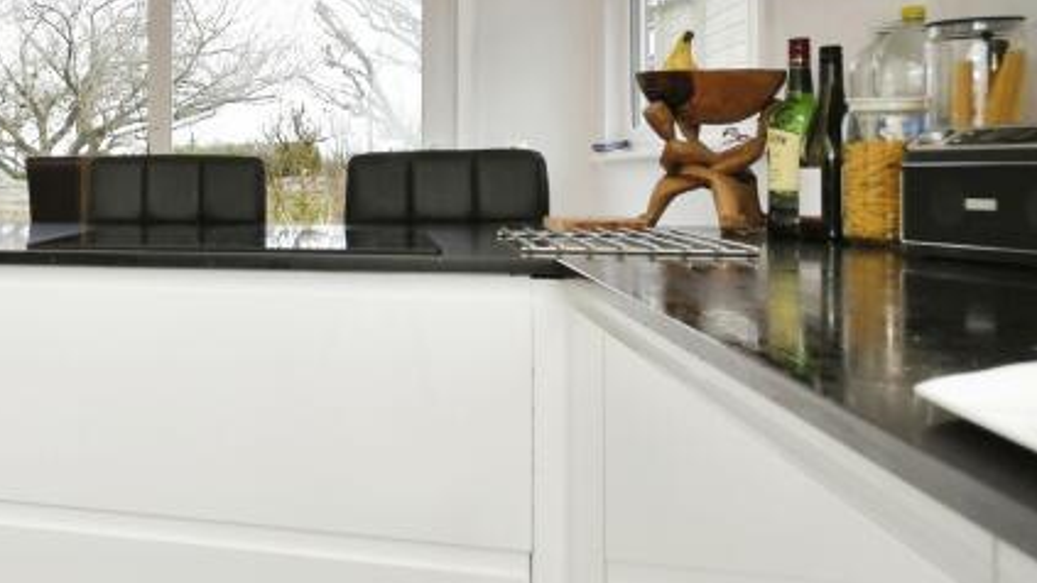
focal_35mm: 38
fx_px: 1045
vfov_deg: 30.4
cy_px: 107
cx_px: -39
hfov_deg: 43.7
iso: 400
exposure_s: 1/60
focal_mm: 10
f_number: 8
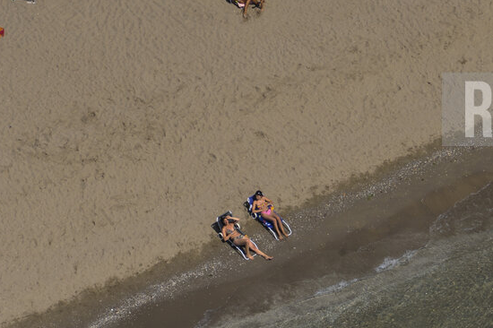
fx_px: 5926
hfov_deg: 4.8
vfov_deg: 3.2
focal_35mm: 433
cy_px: 56
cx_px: 244
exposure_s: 1/1250
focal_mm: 220
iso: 400
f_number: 8
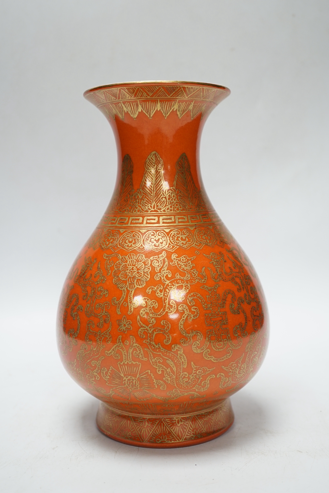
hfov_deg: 29.9
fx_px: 617
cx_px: 164
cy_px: 246
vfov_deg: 43.6
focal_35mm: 45
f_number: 3.5
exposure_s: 1/60
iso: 320
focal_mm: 30
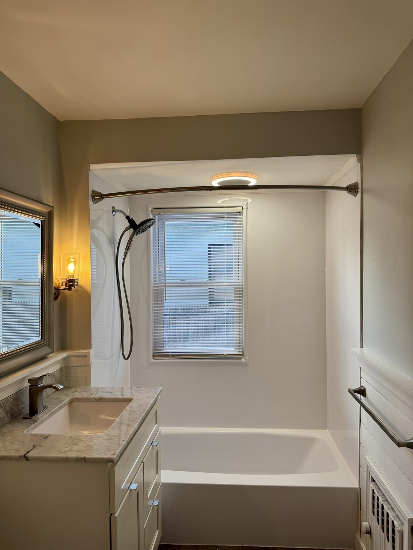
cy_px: 275
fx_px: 382
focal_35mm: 24
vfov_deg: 71.6
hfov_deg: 56.8
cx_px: 206
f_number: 1.78
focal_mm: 6.76
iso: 100
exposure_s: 1/120
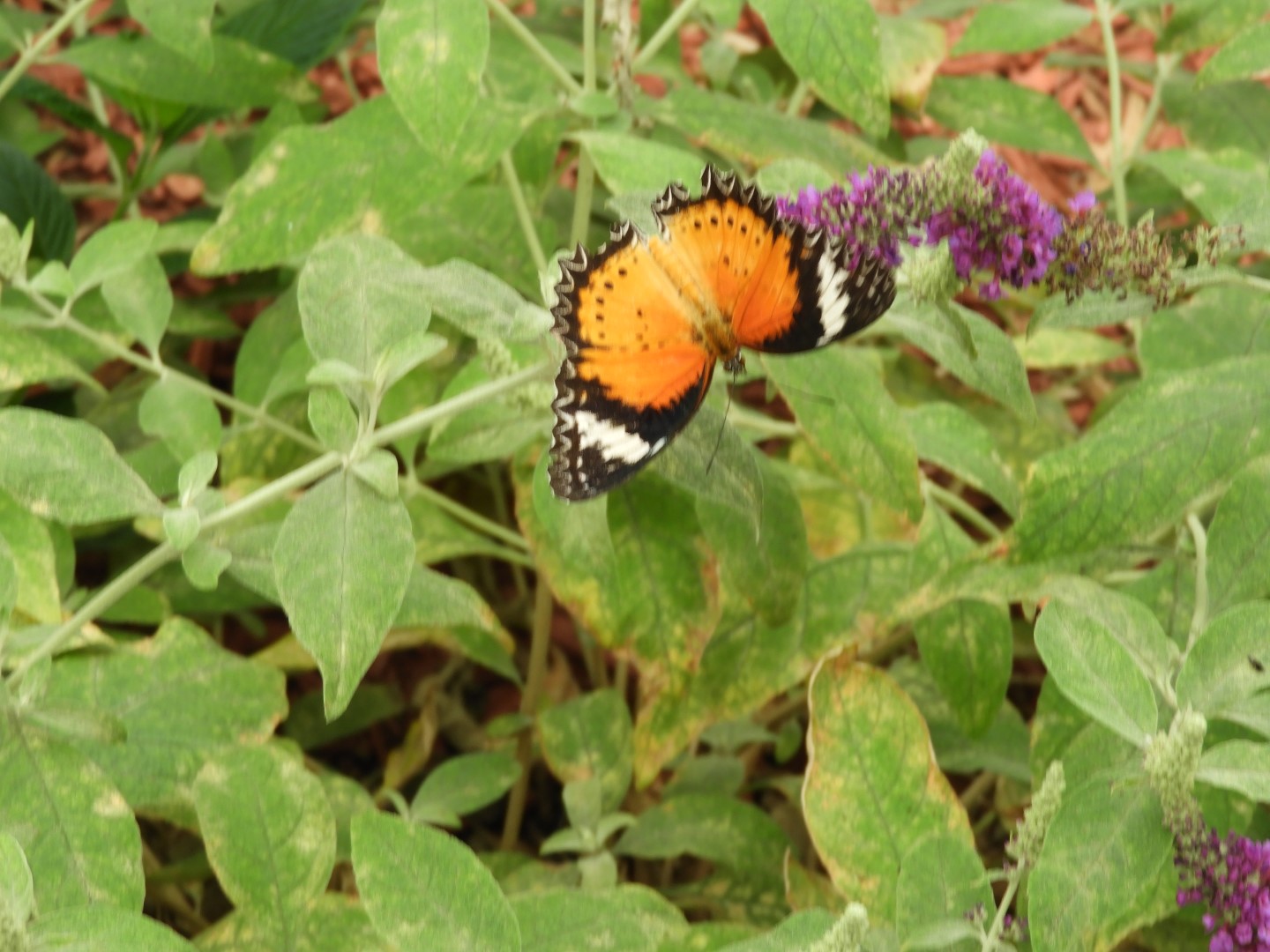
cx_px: 635
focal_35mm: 115
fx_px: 4219
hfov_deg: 17.1
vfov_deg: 12.9
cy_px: 476
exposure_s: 1/80
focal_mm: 20.6
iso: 100
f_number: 5
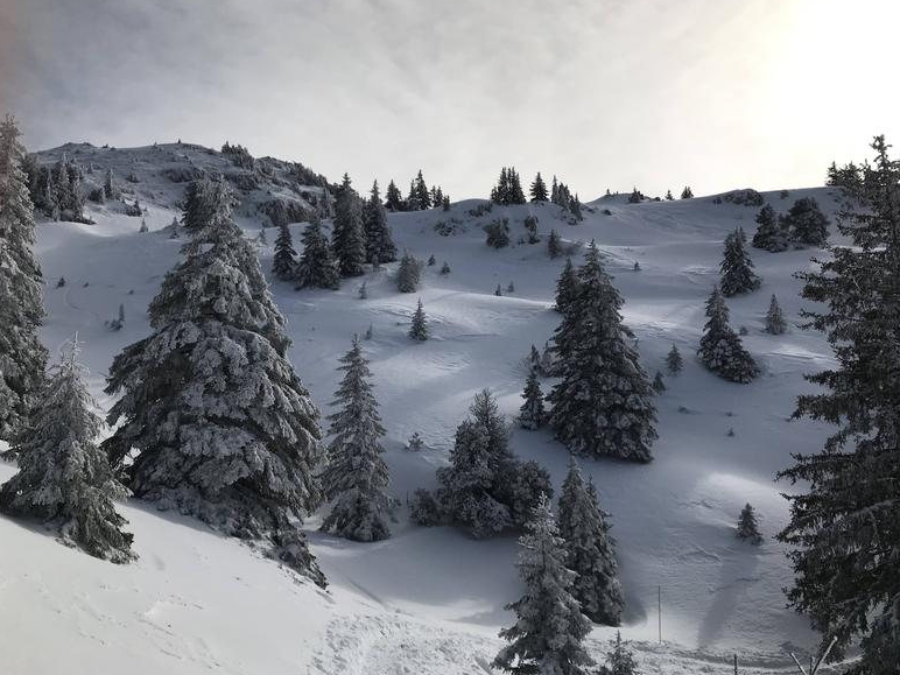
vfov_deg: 48.2
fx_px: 754
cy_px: 336
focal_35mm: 29
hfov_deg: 61.7
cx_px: 444
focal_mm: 3.99
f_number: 1.8
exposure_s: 1/9615
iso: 25
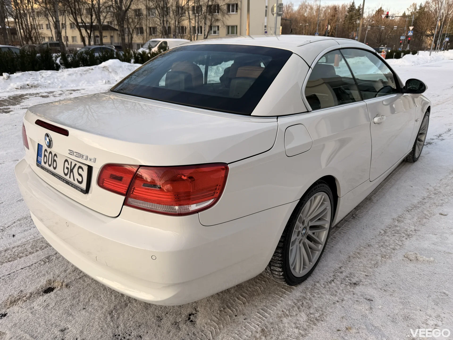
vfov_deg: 56.8
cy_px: 170
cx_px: 226
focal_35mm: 24
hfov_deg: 71.6
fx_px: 314
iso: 80
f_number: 1.78
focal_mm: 6.76
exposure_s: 1/943
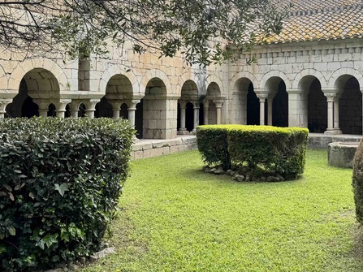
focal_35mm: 43
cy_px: 86
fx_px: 451
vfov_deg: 33.2
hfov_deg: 42.3
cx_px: 278
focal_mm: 6.76
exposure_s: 1/1131
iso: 80
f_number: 1.78
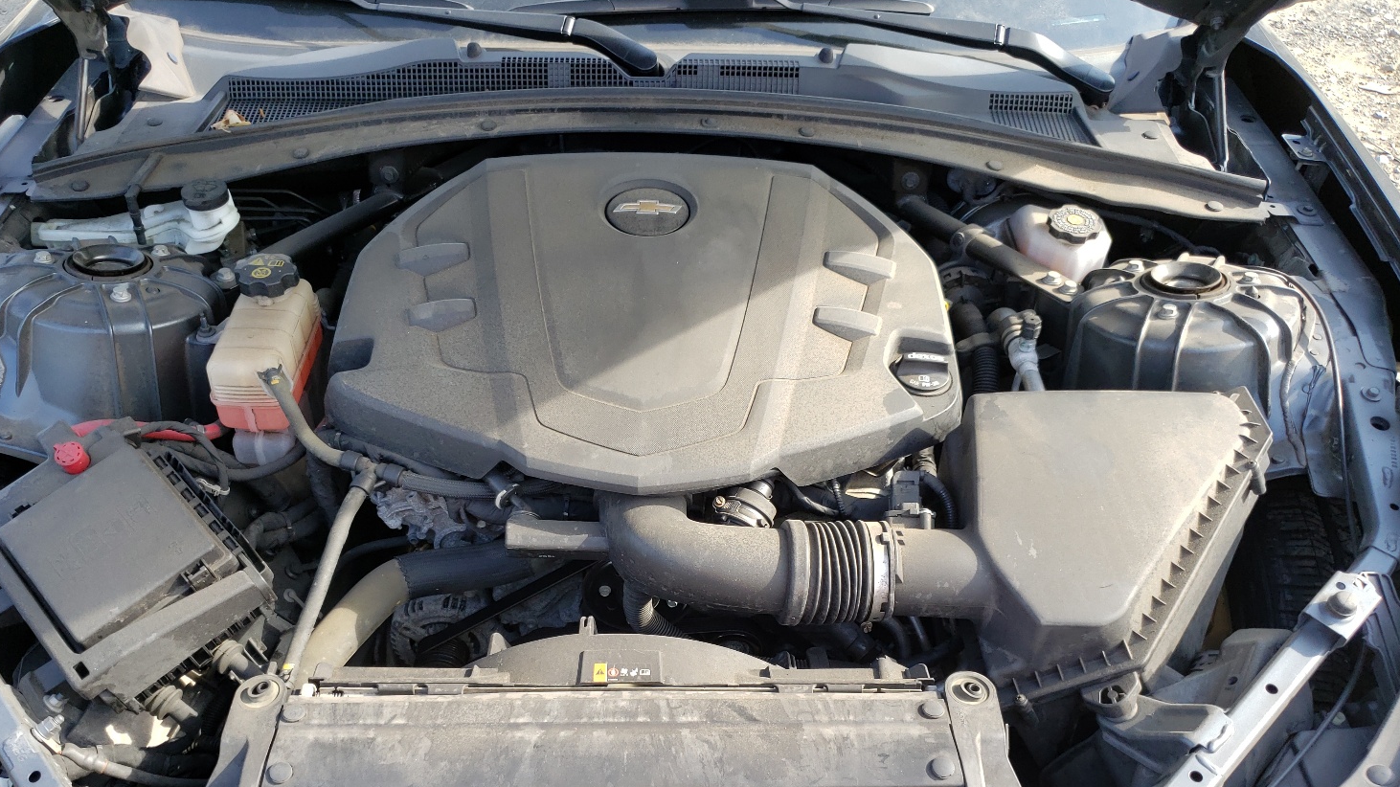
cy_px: 521
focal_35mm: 31
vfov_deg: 37.4
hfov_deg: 62.5
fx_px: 1151
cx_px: 636
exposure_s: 1/400
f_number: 1.5
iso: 50
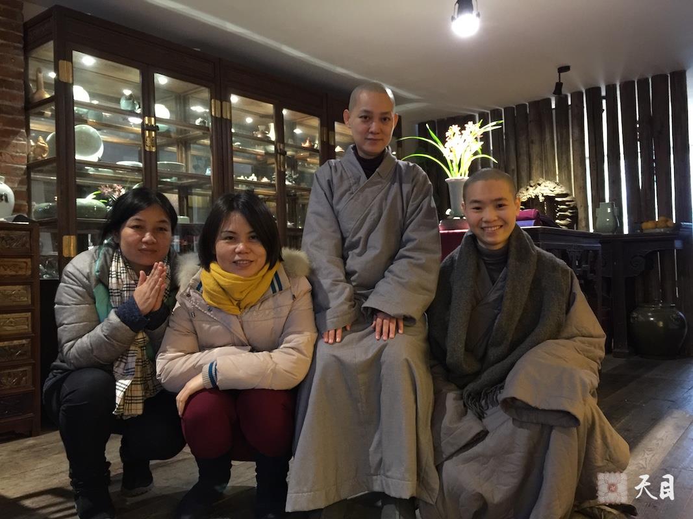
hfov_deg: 61.7
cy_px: 260
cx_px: 346
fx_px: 581
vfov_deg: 48.2
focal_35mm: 29
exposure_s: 1/8
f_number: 2.2
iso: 160
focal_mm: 4.15
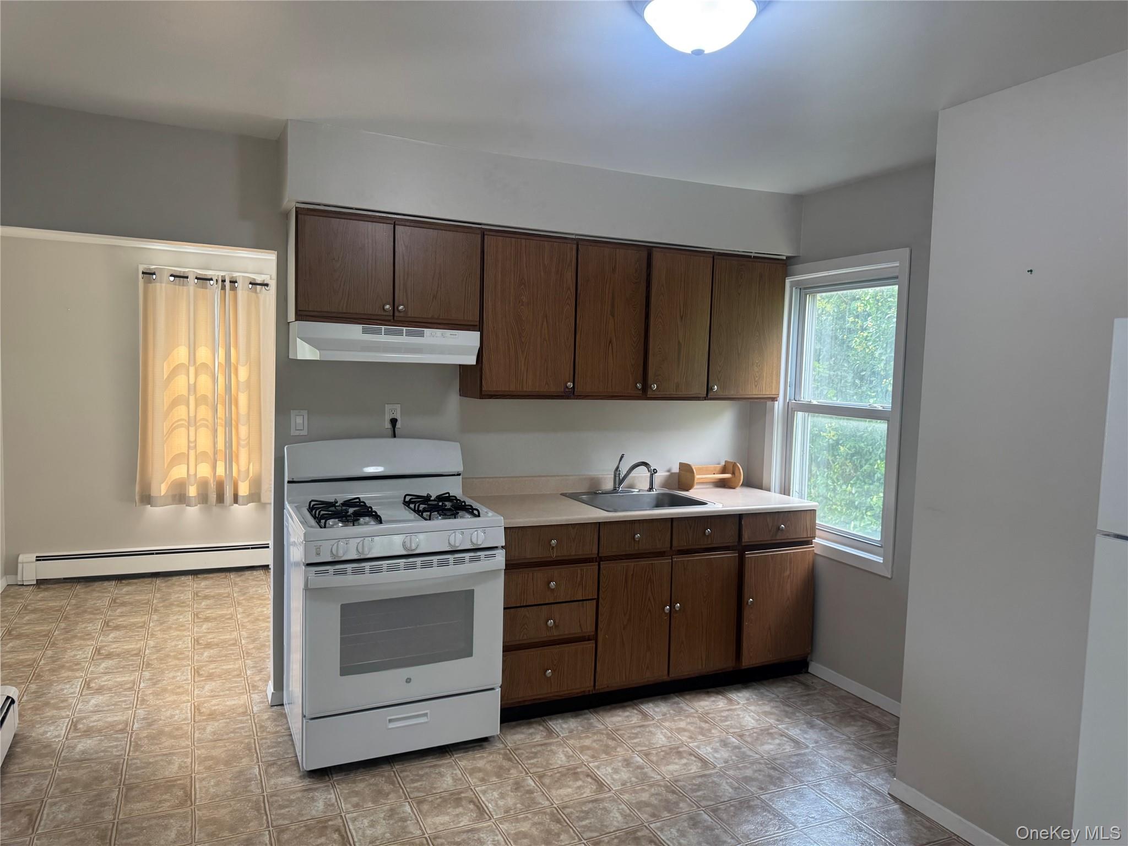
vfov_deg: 56.8
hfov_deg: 71.6
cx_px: 564
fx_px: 782
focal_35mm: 24
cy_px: 423
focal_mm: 6.76
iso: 125
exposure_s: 1/120
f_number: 1.78
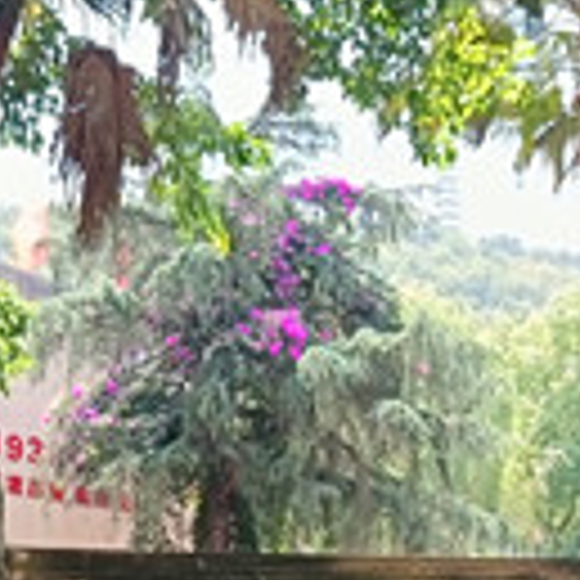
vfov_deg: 19.3
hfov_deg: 21.1
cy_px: 785
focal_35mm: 82
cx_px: 274
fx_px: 1554
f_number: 1.75
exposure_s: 1/100
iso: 170
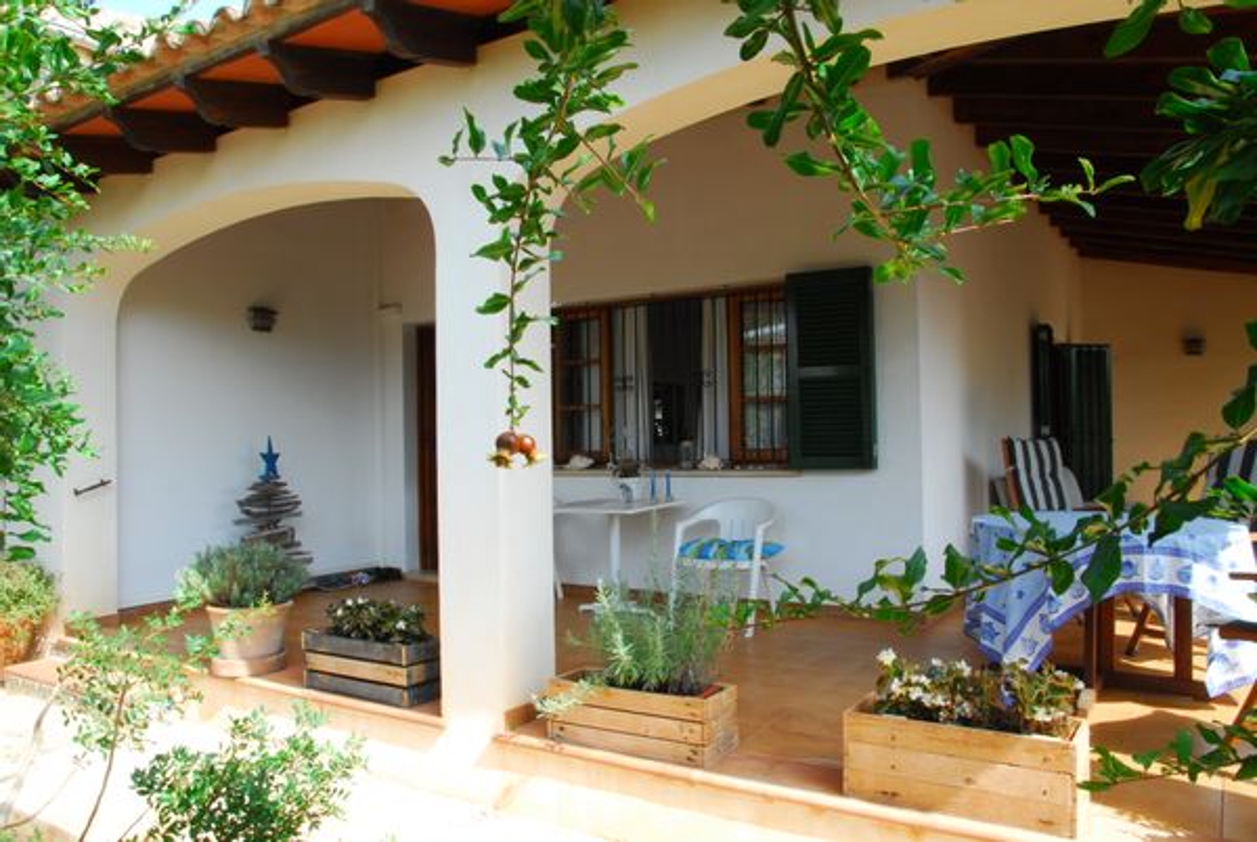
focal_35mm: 26
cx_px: 628
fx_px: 892
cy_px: 421
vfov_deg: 50.6
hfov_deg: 70.4
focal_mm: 17
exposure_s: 1/15
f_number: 22
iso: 200
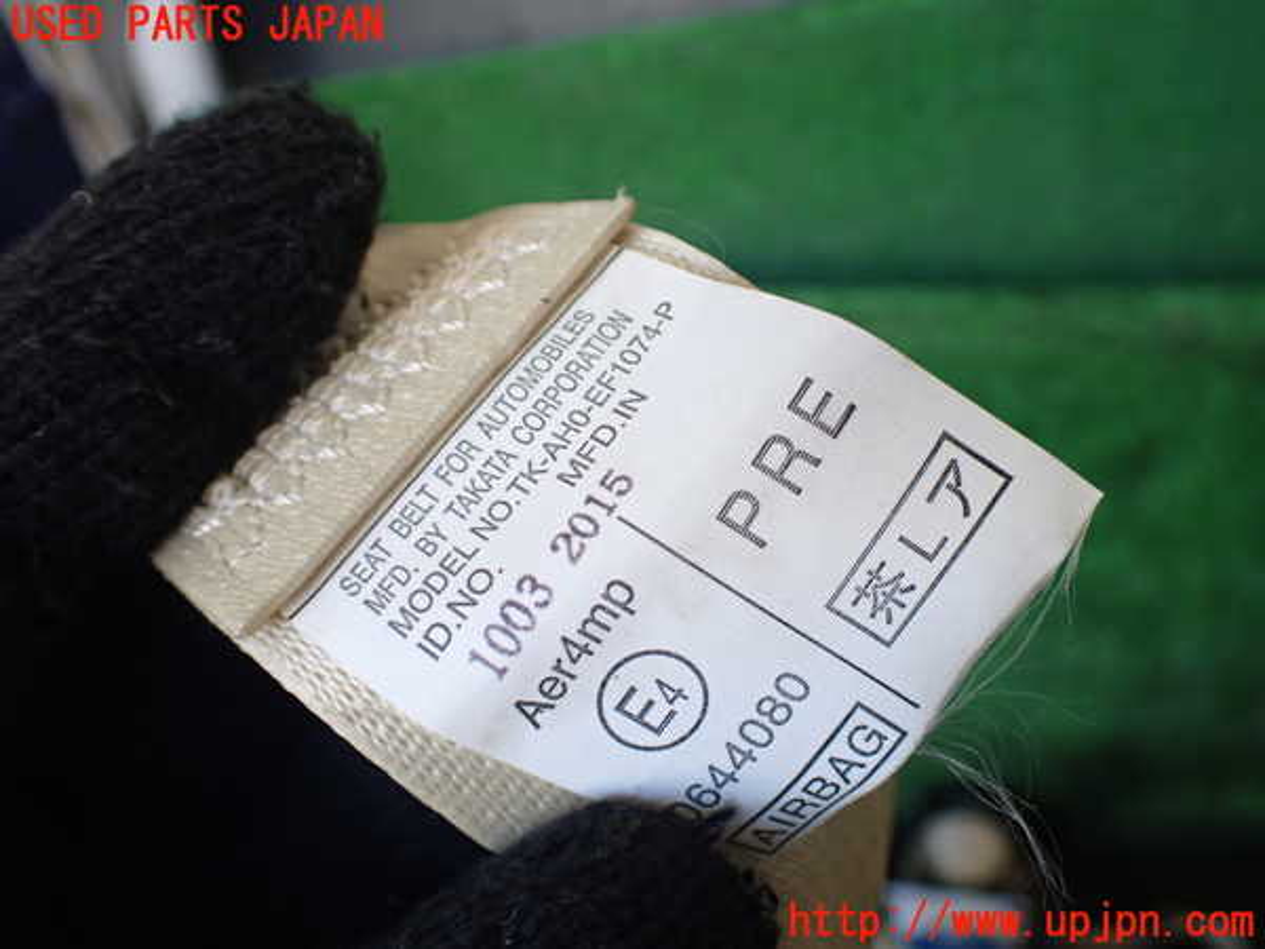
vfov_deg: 46.8
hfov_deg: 60.0
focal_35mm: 30
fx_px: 1096
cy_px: 474
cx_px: 632
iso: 250
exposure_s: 1/125
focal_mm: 5.4
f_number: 2.3
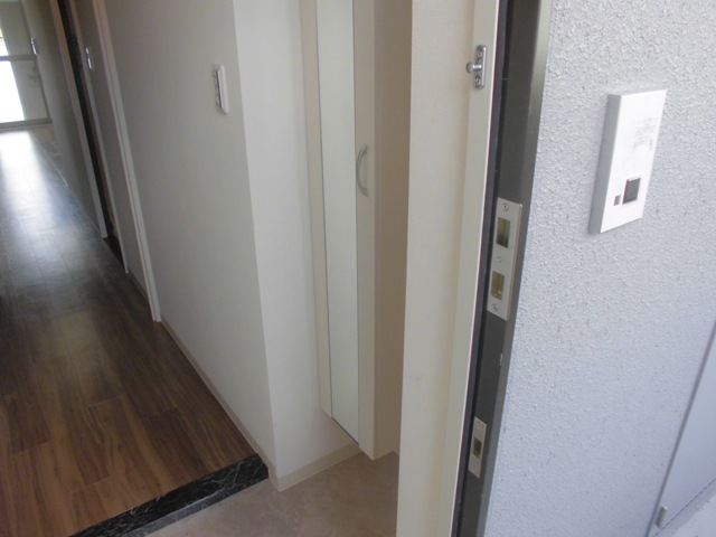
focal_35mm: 26
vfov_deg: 53.1
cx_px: 358
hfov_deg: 67.3
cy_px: 268
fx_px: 538
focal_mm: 4.6
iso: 100
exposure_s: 1/80
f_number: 3.5
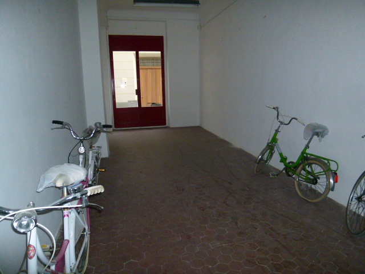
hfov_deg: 71.6
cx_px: 182
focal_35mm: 24
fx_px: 253
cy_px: 137
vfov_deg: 56.8
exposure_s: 1/250
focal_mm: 4.3
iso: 400
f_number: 2.2
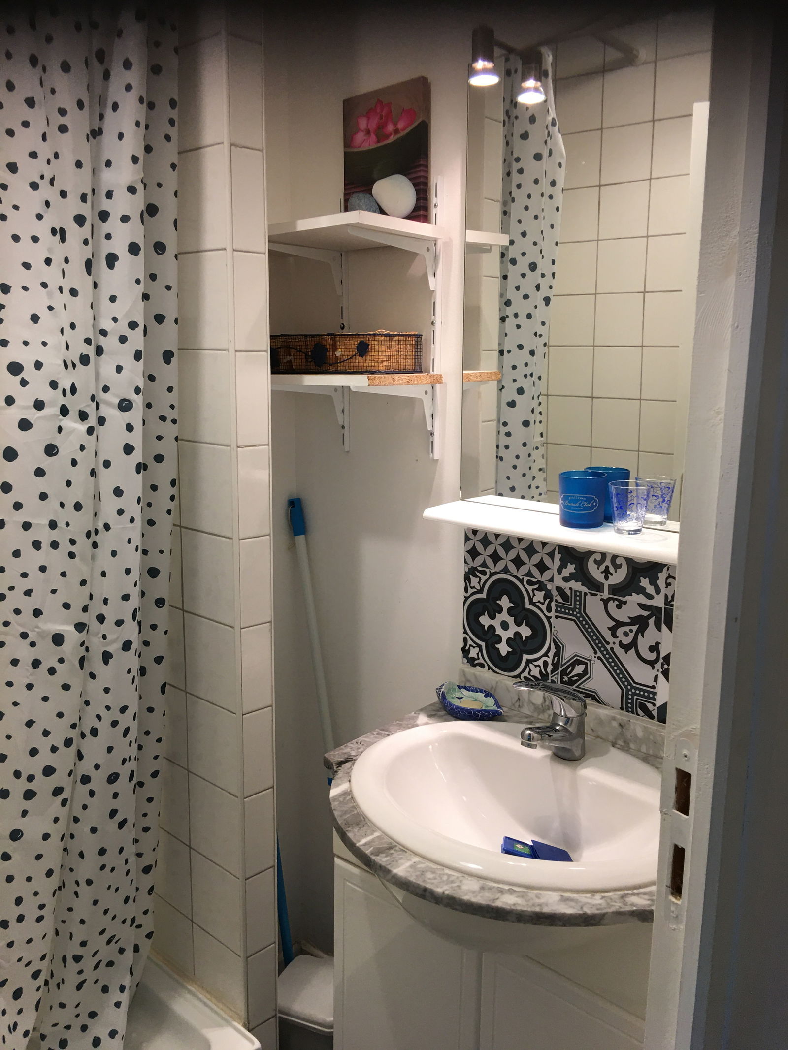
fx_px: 880
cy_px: 525
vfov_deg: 61.7
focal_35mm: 29
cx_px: 394
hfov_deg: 48.2
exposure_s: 1/17
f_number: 2.2
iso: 40
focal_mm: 4.15
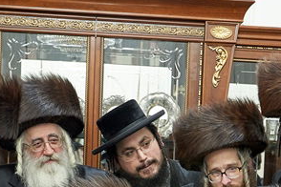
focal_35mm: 108
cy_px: 262
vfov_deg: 12.2
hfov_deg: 18.8
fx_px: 843
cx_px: 205
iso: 1250
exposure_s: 1/80
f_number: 4
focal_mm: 31
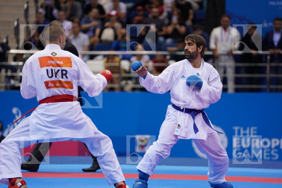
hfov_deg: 10.3
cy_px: 94
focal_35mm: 200
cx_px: 141
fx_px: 1567
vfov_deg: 6.9
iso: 1000
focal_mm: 200
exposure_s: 1/1000
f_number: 2.8
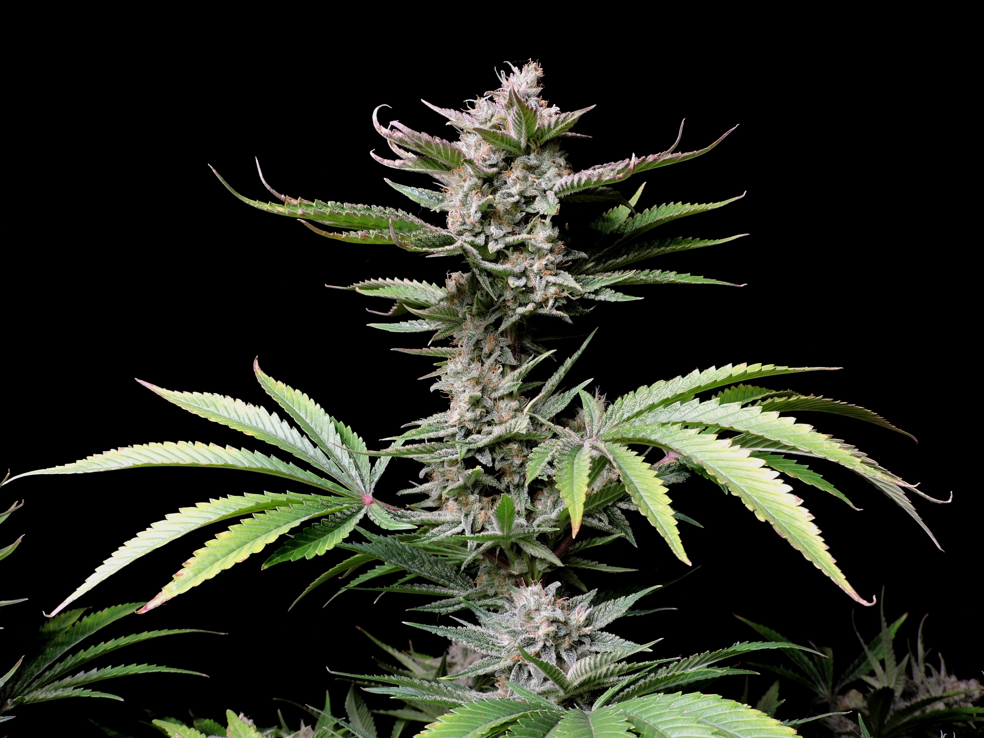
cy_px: 369
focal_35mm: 40
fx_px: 1137
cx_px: 492
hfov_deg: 46.8
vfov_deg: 36.0
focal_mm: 7.1
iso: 100
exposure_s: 1/30
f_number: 3.7
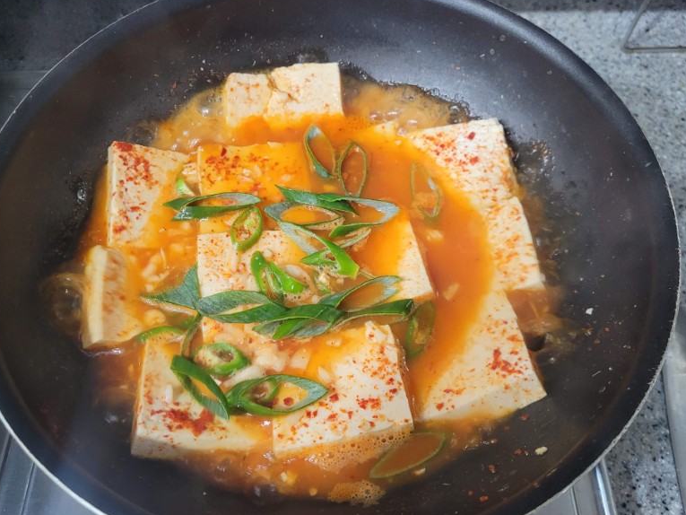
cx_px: 312
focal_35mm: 29
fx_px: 575
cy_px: 275
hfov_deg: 61.5
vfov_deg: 48.2
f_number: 1.8
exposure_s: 1/40
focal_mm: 5.4
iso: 400
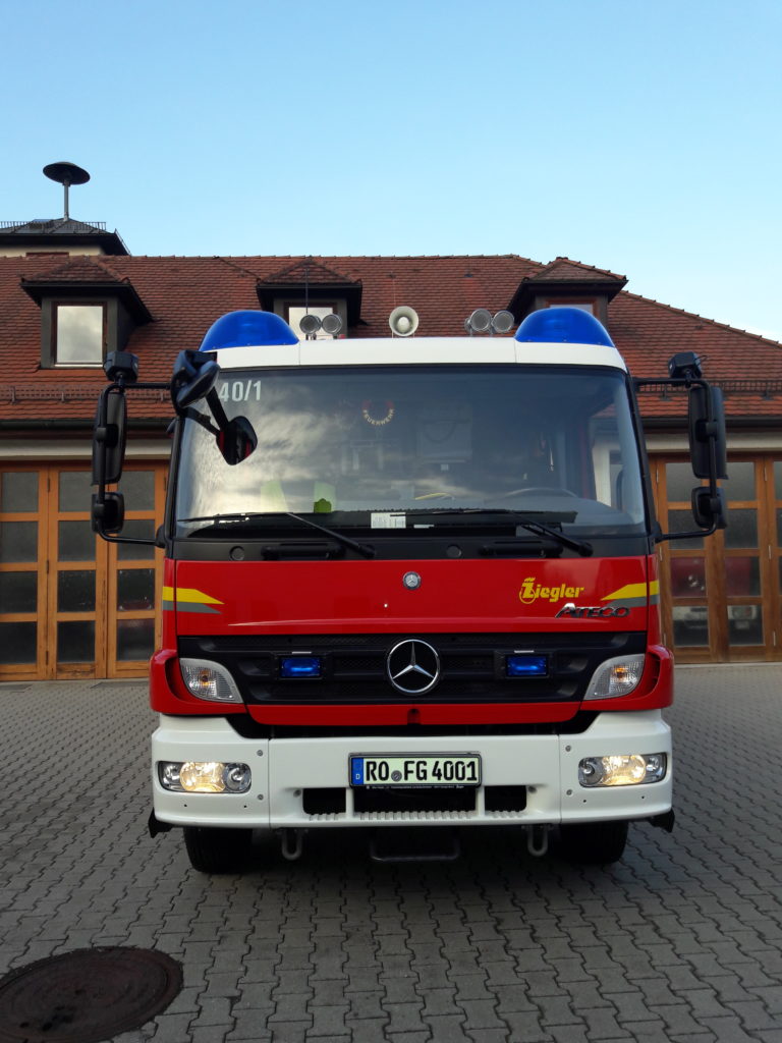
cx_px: 391
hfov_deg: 49.7
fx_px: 843
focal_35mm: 28
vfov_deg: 63.4
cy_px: 522
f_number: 1.9
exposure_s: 1/491
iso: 40
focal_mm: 3.7
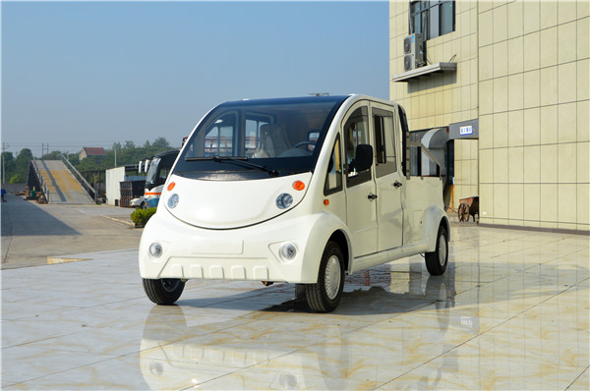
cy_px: 196
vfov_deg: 25.7
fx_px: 859
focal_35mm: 52
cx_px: 295
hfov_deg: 37.9
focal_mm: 35
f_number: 9
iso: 100
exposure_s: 1/320
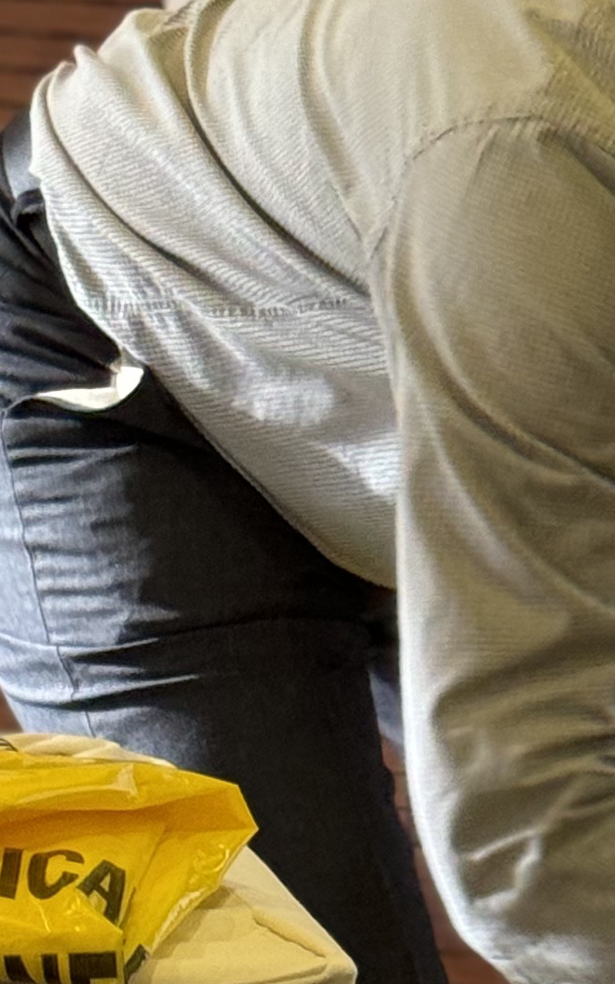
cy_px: 974
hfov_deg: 6.6
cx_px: 864
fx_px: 5258
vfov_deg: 10.6
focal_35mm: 196
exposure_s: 1/33
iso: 200
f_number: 1.78
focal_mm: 6.76
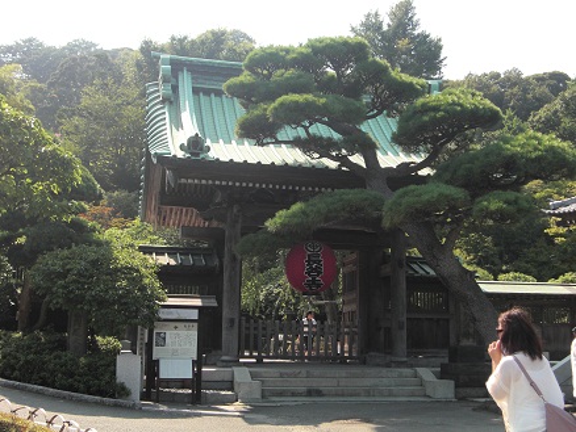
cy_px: 216
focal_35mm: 46
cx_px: 288
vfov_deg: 31.5
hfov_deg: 41.2
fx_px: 766
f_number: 3.3
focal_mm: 8.2
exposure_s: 1/400
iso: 50
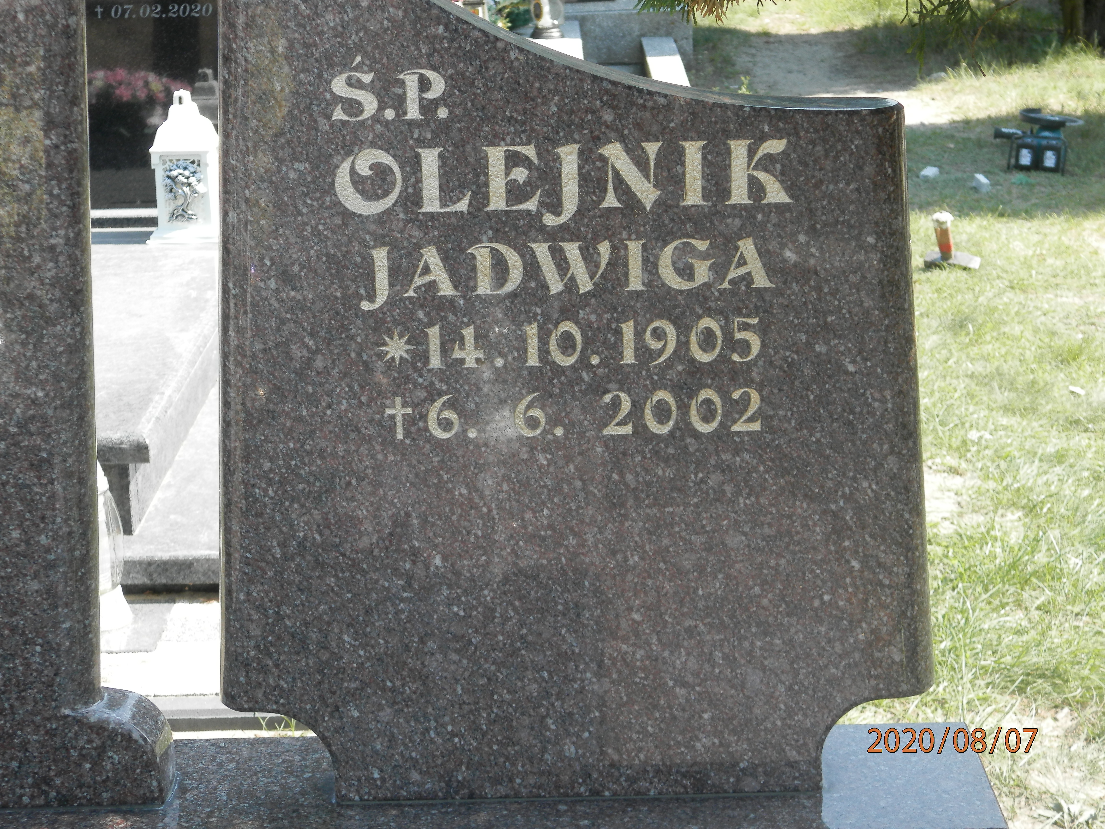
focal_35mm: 68
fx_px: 2171
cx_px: 552
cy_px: 414
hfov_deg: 28.6
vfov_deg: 21.6
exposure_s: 1/125
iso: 80
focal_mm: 12.2
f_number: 4
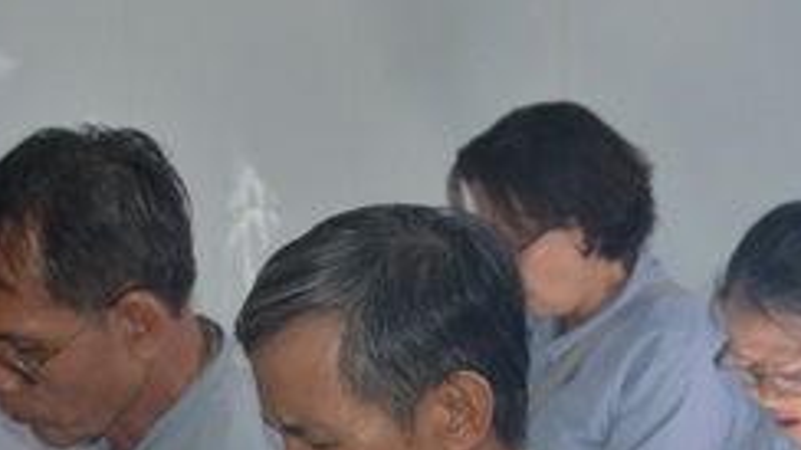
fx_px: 3015
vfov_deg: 8.5
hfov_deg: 15.0
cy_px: 461
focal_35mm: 142
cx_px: 670
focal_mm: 34
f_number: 5
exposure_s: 1/250
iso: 800
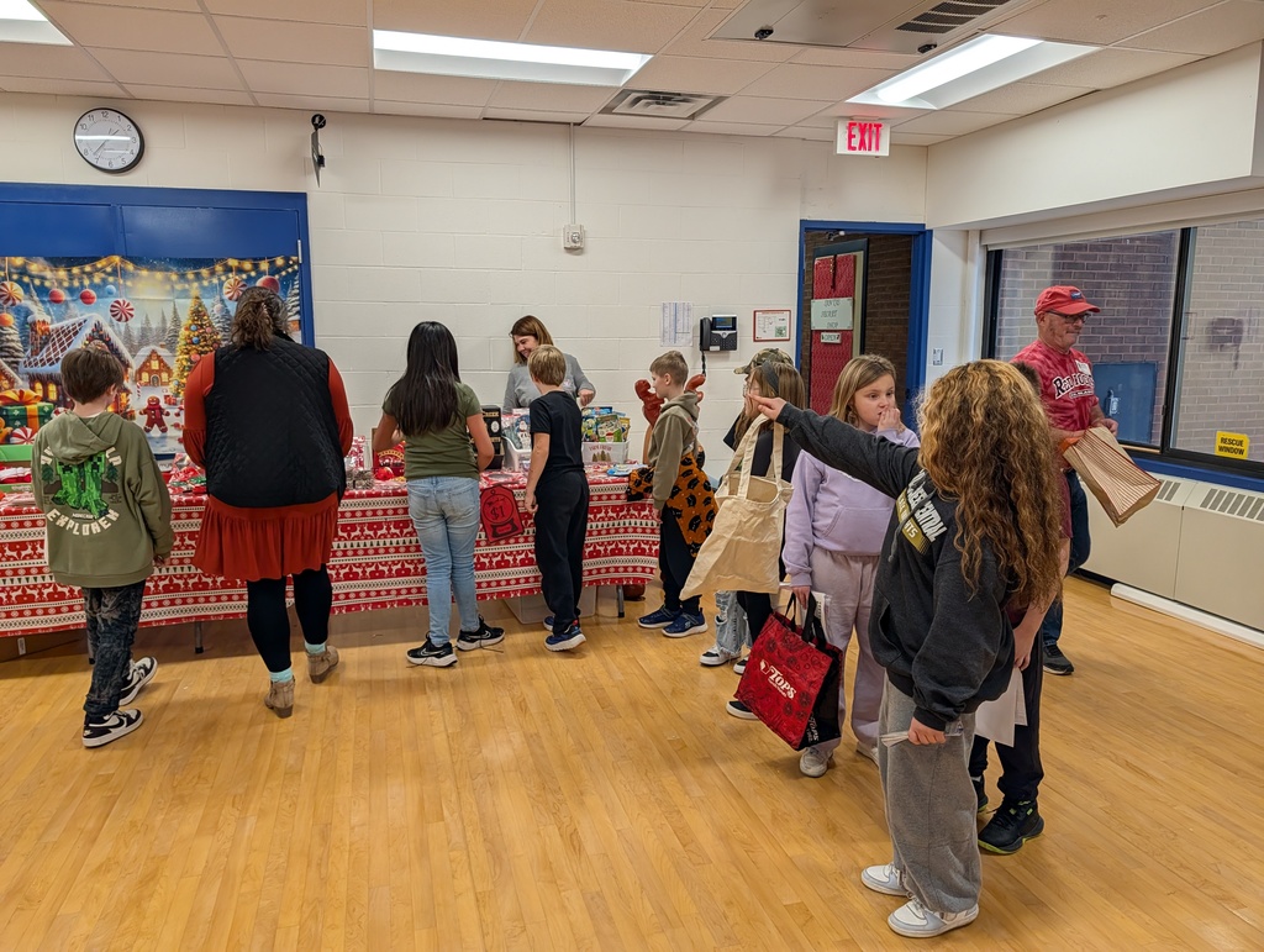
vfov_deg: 56.9
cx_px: 632
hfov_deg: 71.5
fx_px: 878
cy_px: 476
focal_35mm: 24
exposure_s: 1/229
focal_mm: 6.9
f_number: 1.68
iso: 52
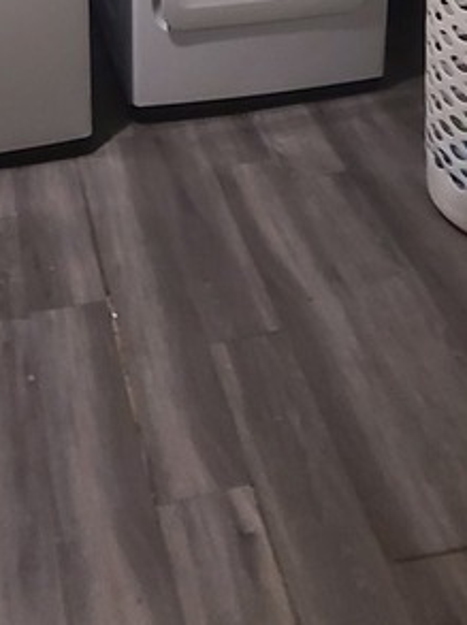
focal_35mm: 48
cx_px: 128
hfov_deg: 29.8
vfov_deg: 30.2
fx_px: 865
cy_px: -215
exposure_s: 1/30
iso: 500
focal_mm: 2.2
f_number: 2.2
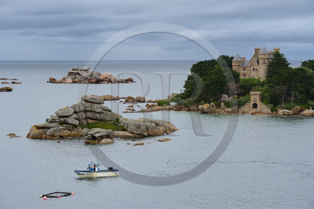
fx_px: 959
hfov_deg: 18.6
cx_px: 157
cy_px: 104
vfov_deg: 12.4
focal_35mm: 110
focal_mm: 110
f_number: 8
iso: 400
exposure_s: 1/250
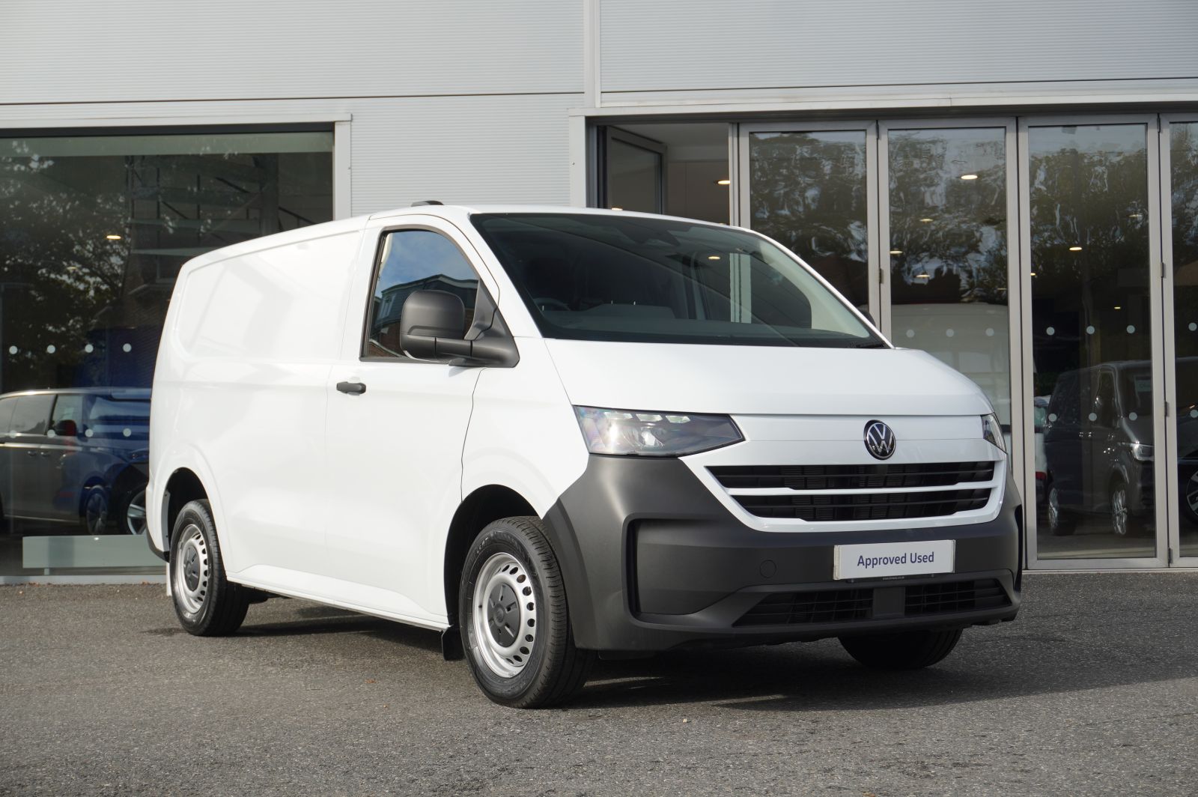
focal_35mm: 54
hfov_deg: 36.9
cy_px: 398
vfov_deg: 25.0
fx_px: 1795
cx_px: 599
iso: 100
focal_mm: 36
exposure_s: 1/200
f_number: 6.3
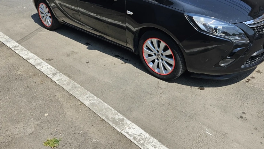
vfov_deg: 34.1
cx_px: 136
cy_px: 21
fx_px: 231
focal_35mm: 33
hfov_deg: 59.5
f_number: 1.8
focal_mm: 5.4
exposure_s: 1/1538
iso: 25
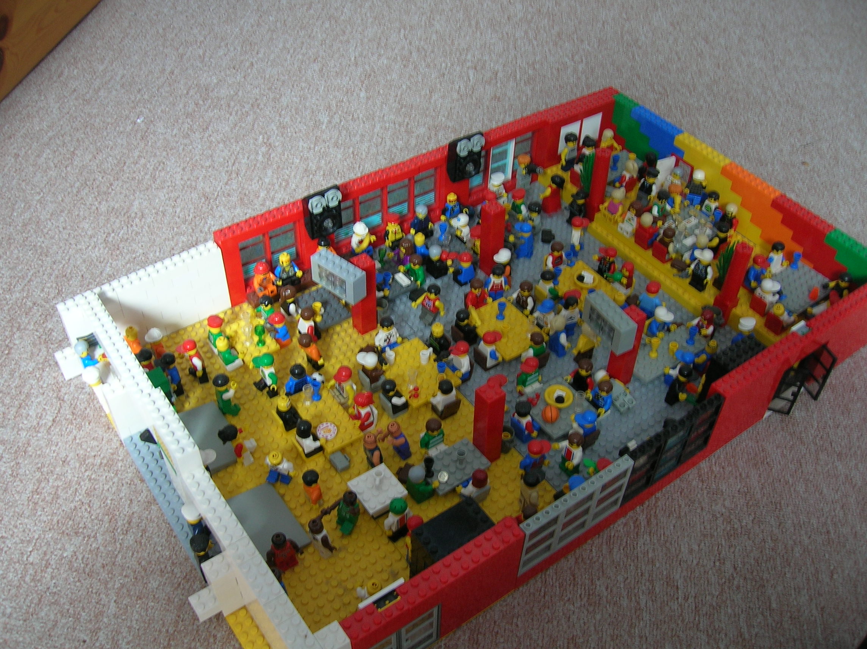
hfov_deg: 54.0
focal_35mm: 34
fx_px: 851
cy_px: 324
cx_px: 434
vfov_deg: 41.7
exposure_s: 1/9.3
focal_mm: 5.7
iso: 50
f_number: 2.9
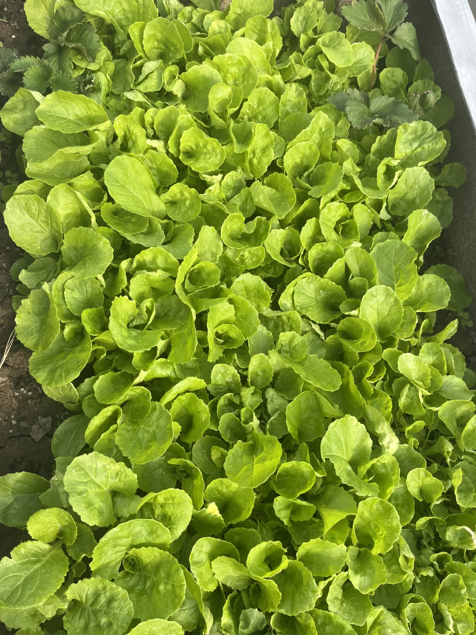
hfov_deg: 53.1
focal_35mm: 26
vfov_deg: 67.3
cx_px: 238
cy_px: 318
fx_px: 477
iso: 50
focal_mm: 5.1
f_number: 1.6
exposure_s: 1/1225
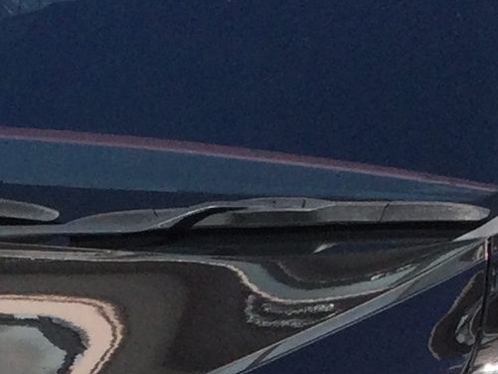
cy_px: 832
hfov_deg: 9.7
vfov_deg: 7.0
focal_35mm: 202
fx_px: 2907
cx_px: -40
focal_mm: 3.3
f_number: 2.4
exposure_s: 1/1274
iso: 25
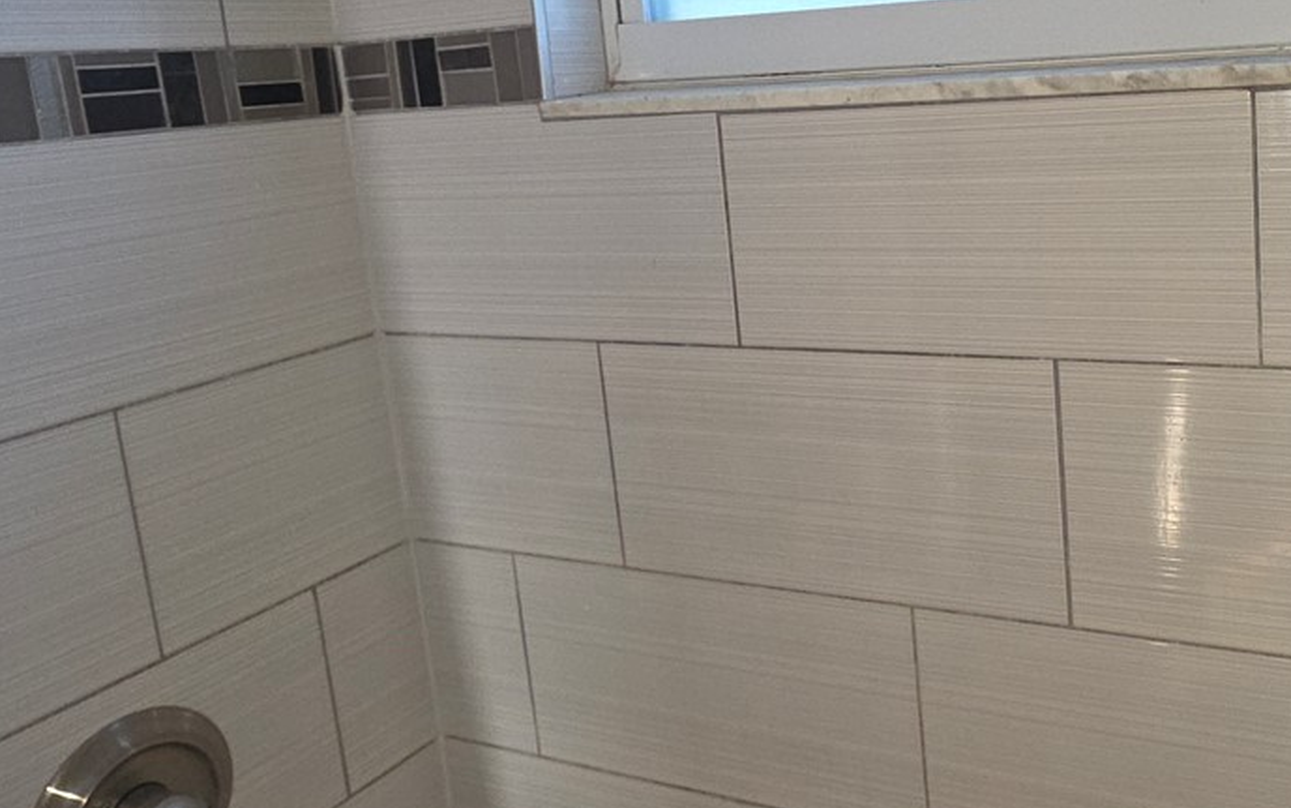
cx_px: 926
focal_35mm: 32
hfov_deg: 57.4
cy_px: 251
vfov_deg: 38.9
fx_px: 1126
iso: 125
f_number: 1.9
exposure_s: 1/60
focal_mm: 2.2
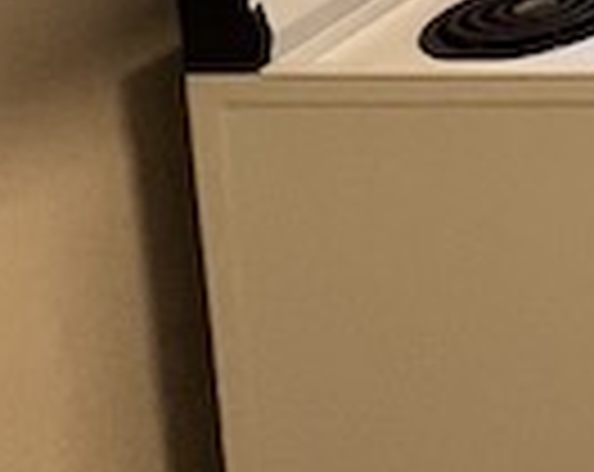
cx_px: 1526
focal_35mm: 77
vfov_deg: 15.7
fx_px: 1351
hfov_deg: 13.9
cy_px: -476
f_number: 1.8
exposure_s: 1/60
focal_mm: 1.57
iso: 250
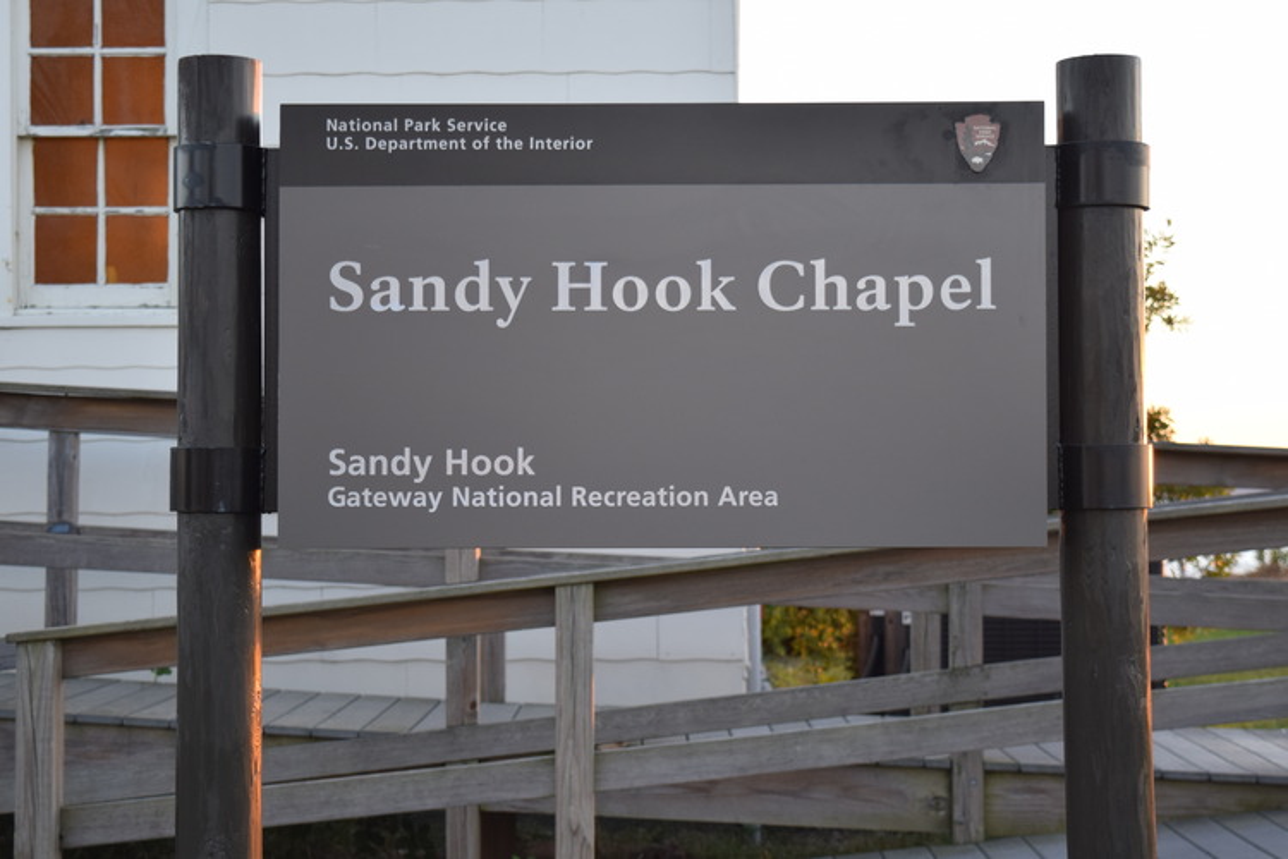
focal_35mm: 68
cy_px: 430
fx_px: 2415
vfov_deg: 20.2
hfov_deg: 29.9
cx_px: 644
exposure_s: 1/80
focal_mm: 45
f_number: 5
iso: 400
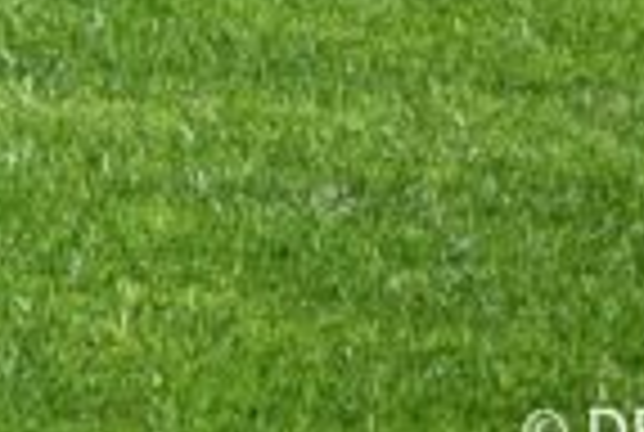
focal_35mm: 1335
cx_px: -1518
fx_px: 23931
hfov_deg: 1.5
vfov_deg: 1.0
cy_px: -1037
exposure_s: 1/1600
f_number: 5.6
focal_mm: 125
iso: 400
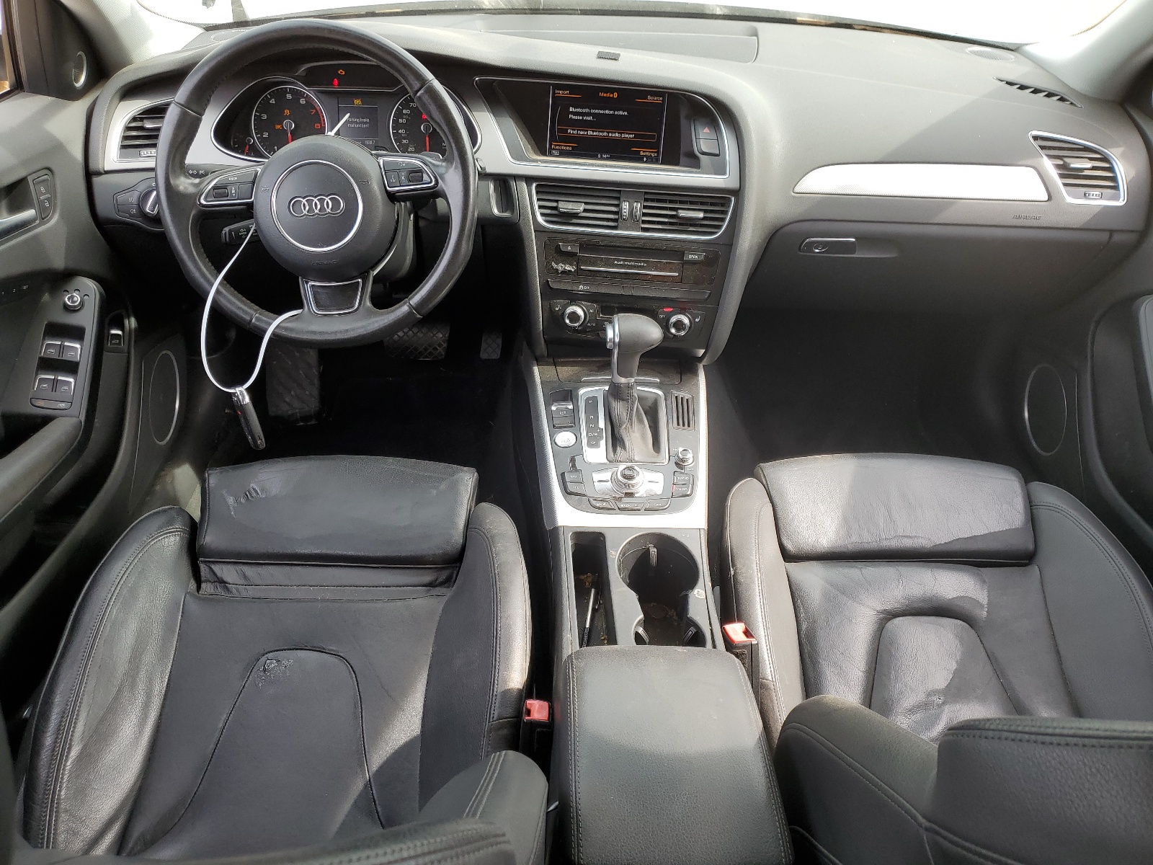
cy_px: 432
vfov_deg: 53.1
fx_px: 866
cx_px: 576
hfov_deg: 67.3
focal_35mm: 26
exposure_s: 1/333
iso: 50
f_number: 1.5
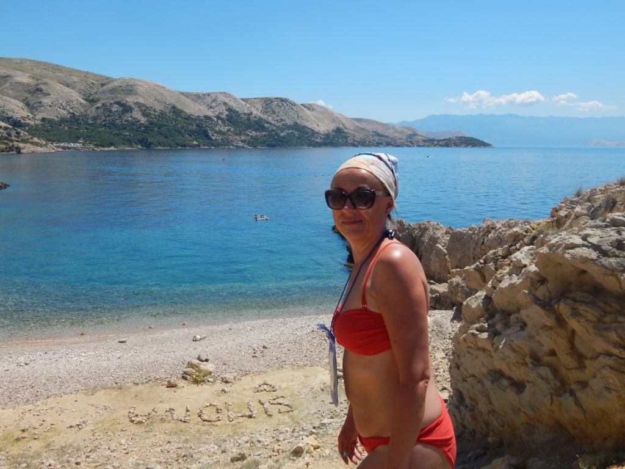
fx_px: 560
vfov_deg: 45.4
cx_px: 312
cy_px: 234
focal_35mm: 31
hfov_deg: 58.4
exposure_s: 1/640
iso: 125
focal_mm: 5.6
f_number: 6.5
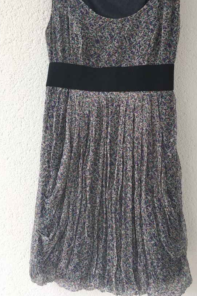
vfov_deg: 51.6
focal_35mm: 37
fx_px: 304
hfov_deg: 35.6
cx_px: 131
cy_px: 120
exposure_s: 1/418
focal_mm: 4.15
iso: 25
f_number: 2.2
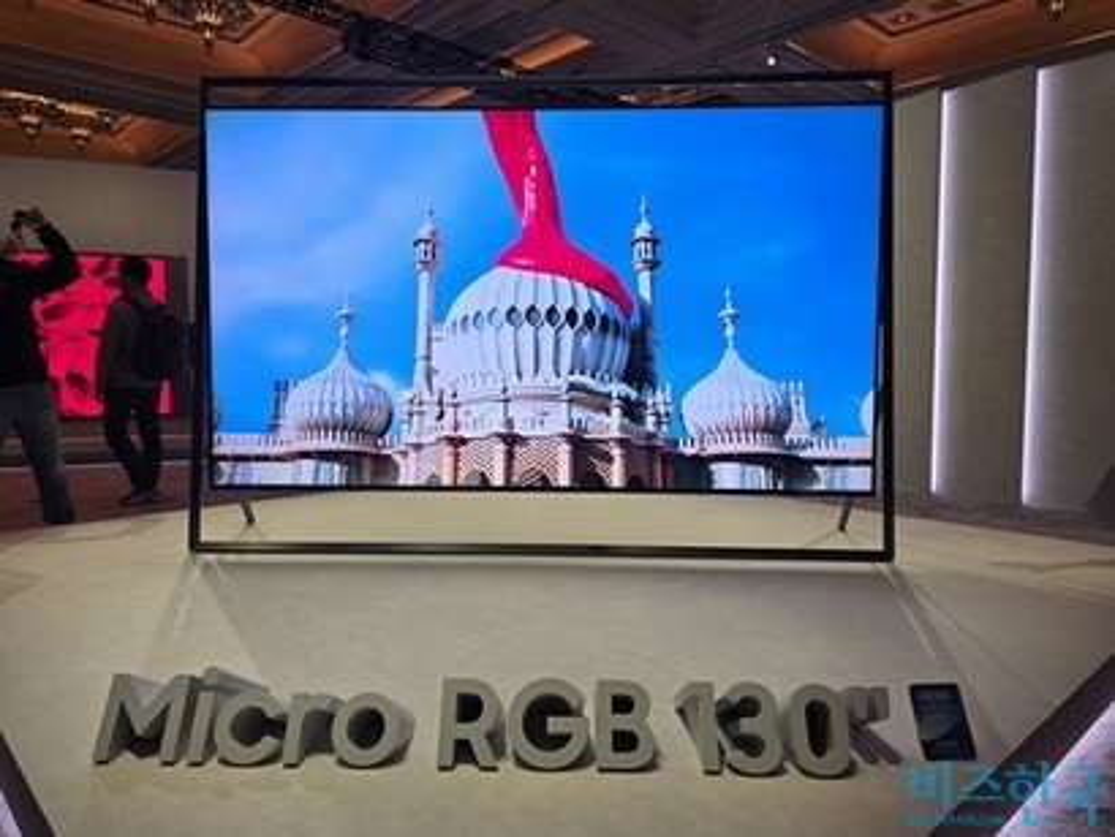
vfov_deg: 58.9
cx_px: 558
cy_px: 418
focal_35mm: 23
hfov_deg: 73.9
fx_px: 741
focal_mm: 6.3
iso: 25
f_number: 1.7
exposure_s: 1/120
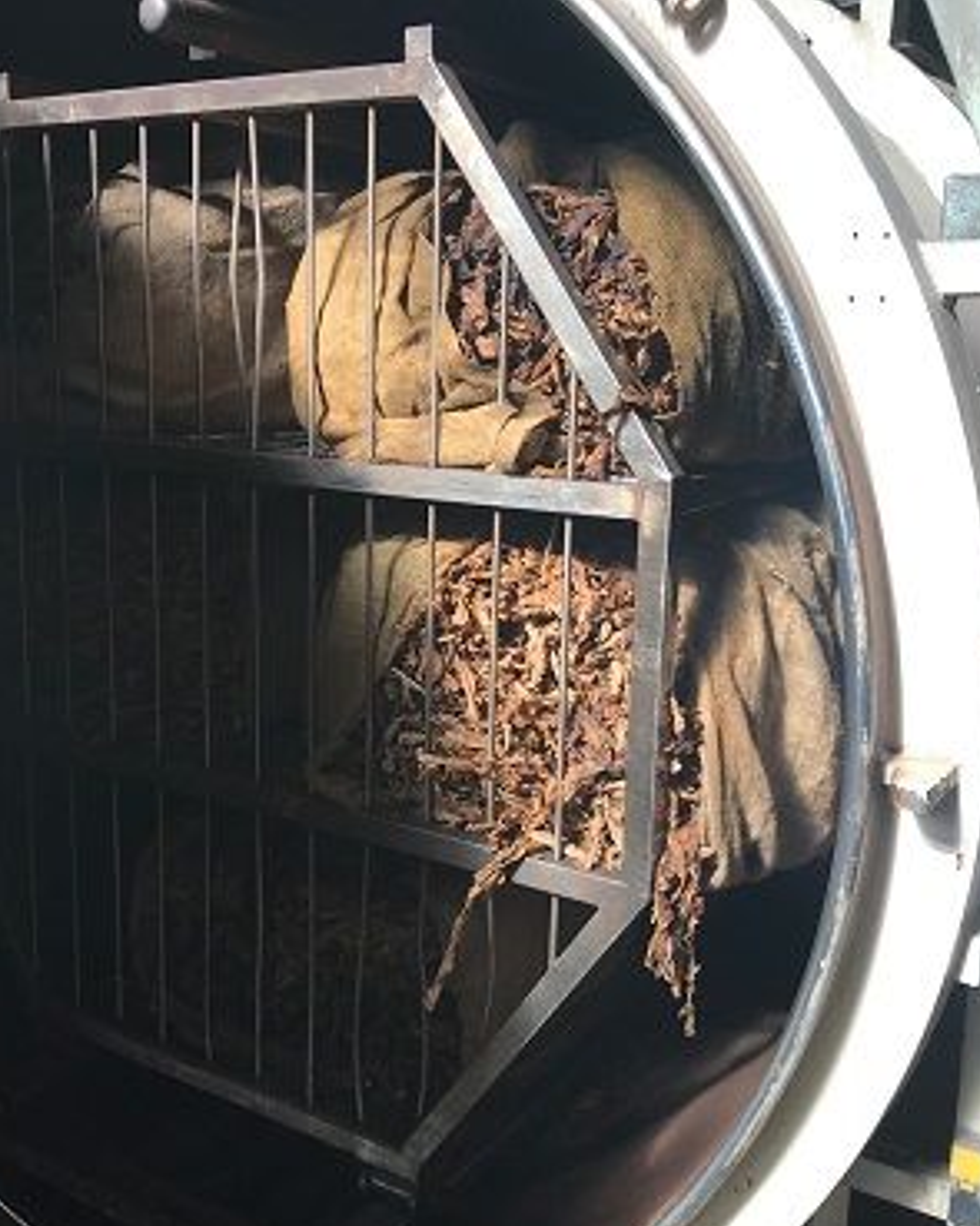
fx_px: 1342
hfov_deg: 40.0
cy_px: 620
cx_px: 422
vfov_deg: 49.1
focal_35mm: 37
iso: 20
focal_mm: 3.99
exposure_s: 1/153
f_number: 1.8
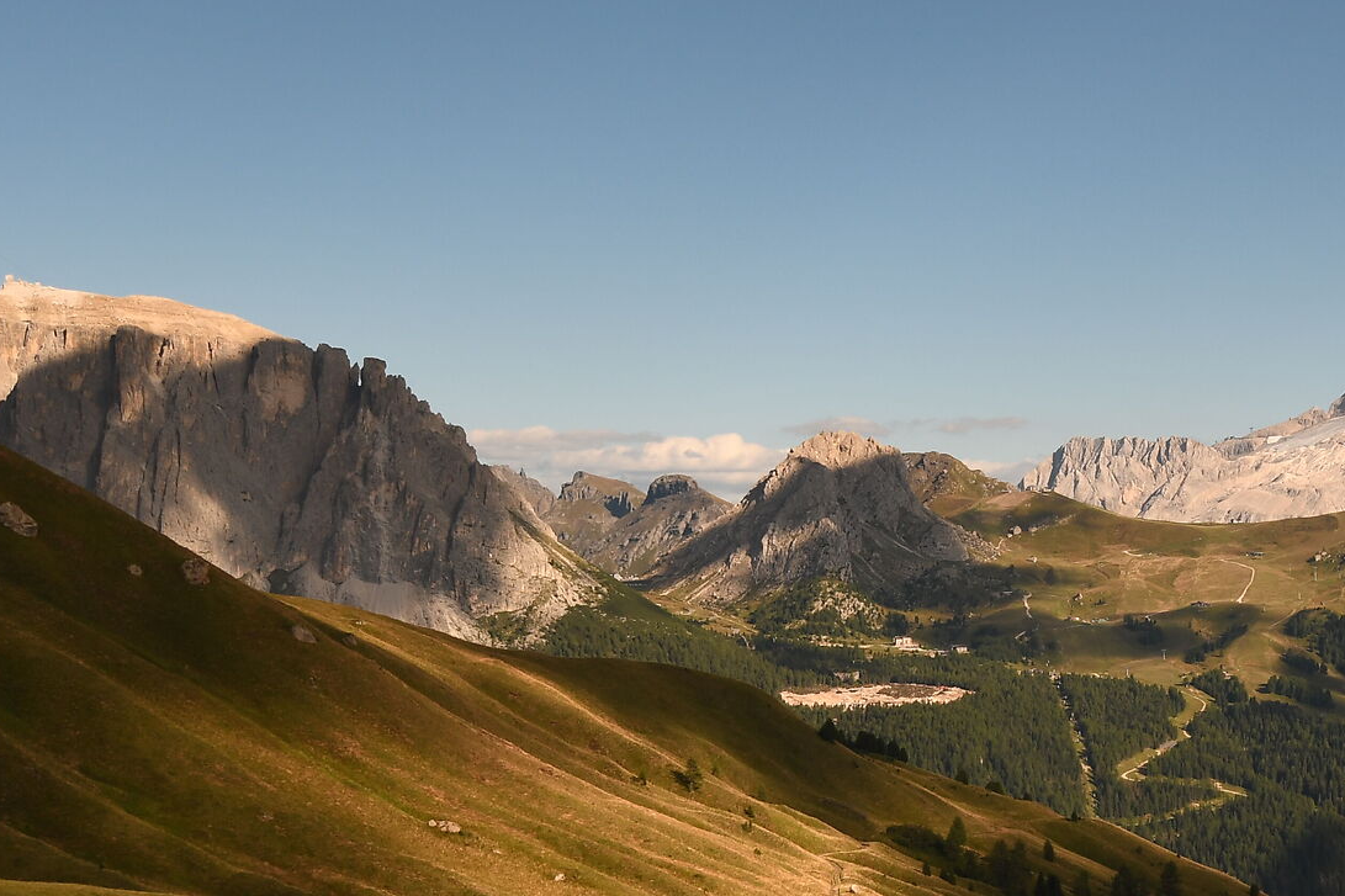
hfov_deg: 29.7
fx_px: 2465
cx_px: 1111
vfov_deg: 20.0
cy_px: 876
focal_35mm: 66
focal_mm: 20
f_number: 13
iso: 100
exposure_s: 1/160
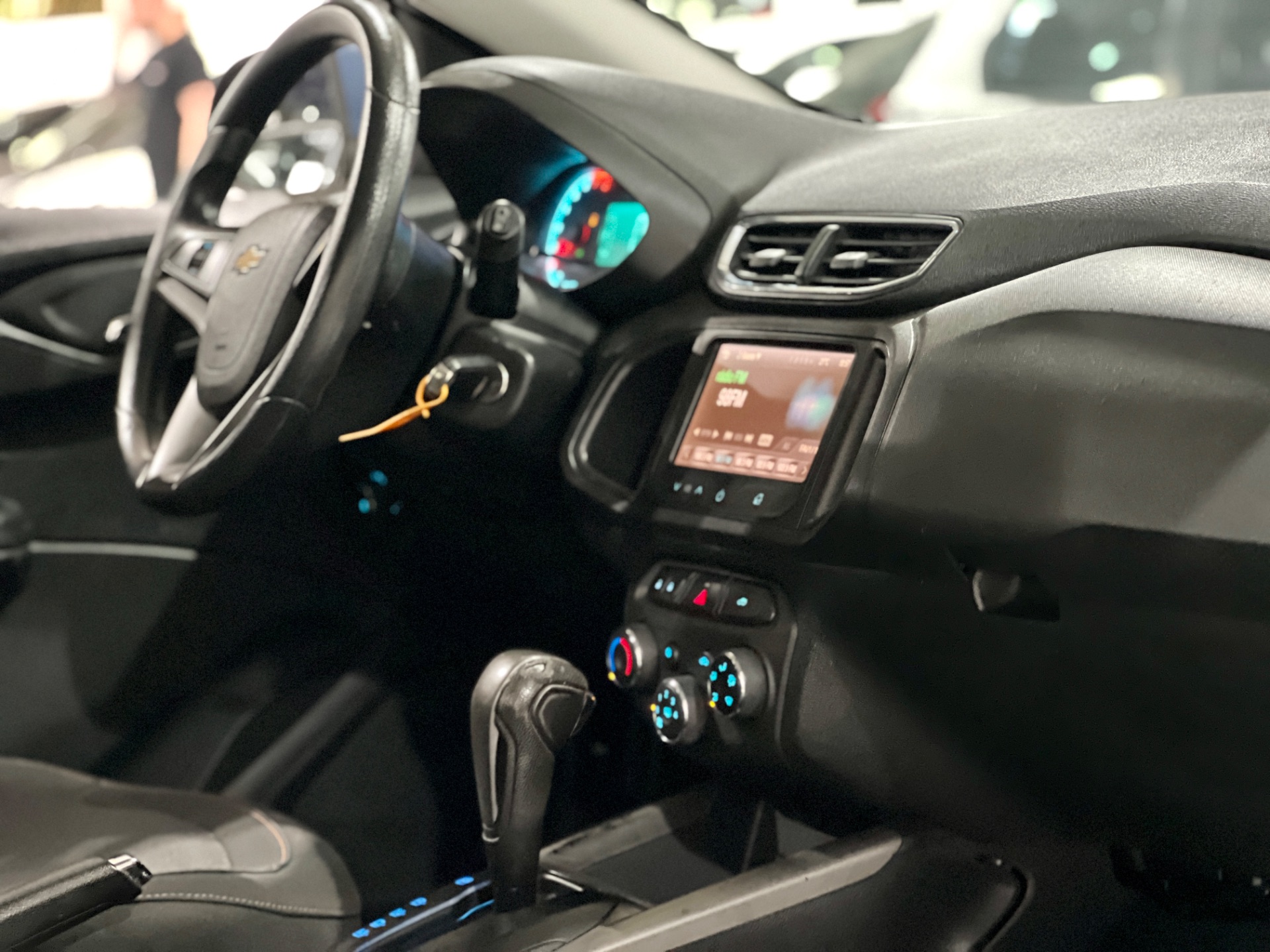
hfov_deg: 25.3
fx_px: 2825
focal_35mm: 77
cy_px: 476
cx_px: 635
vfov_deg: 19.1
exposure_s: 1/15
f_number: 2.8
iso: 1000
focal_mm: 9
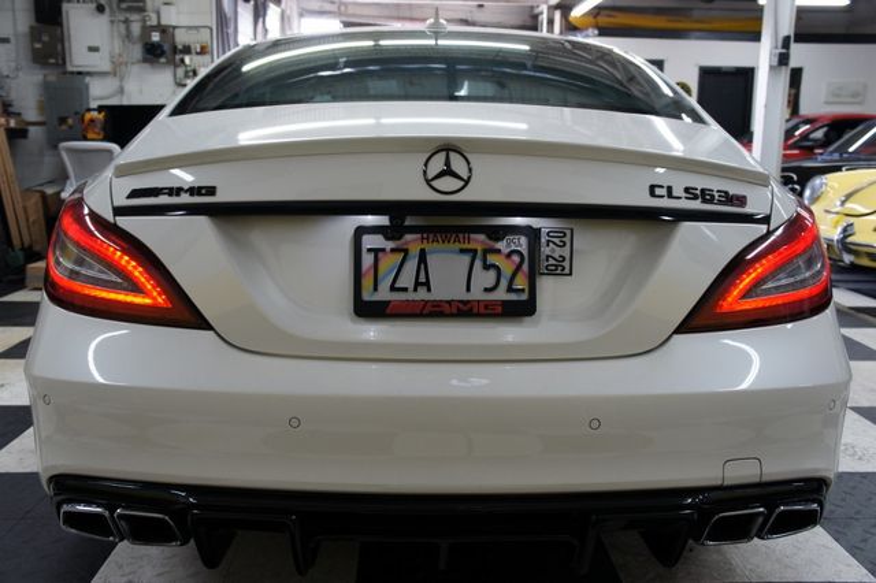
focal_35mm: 30
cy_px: 292
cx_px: 438
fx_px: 730
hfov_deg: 62.0
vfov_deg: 43.6
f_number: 4
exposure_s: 1/80
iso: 400
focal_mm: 20
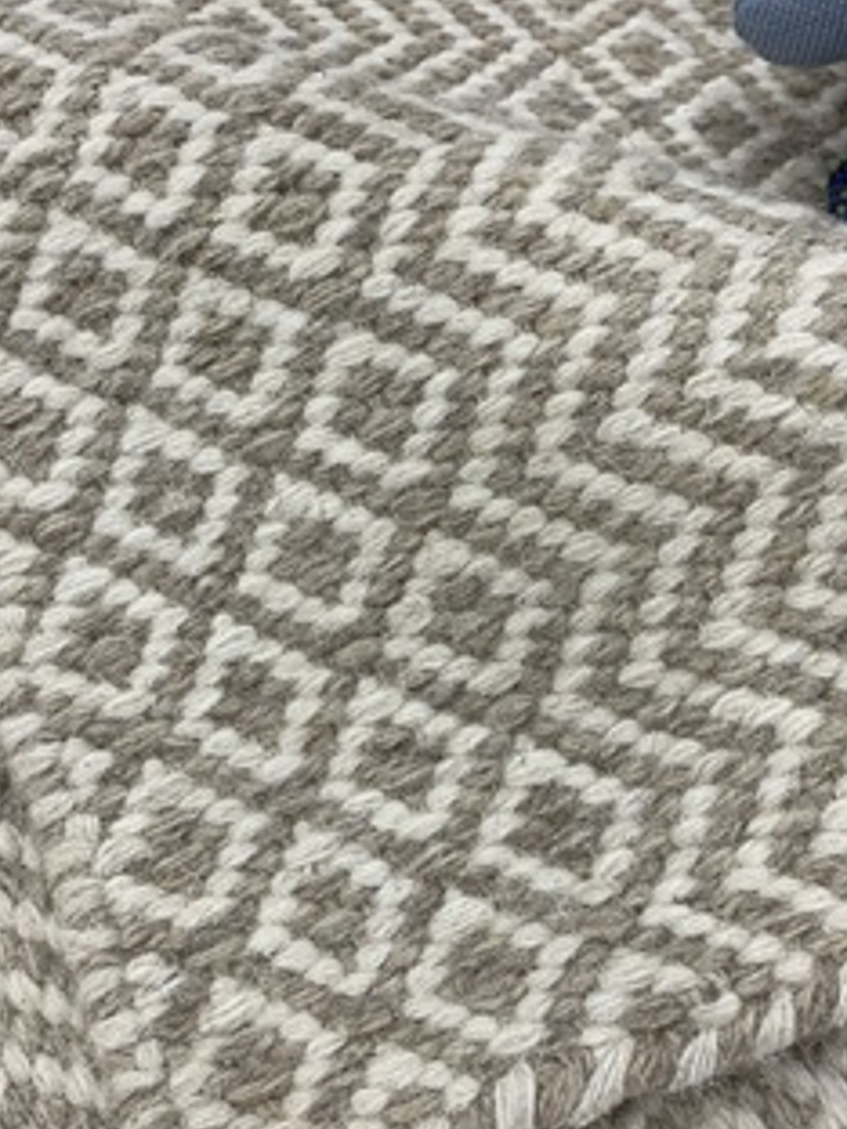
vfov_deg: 44.7
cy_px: 514
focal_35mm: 42
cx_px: 478
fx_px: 1370
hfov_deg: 34.3
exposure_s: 1/100
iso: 50
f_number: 1.8
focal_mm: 4.25
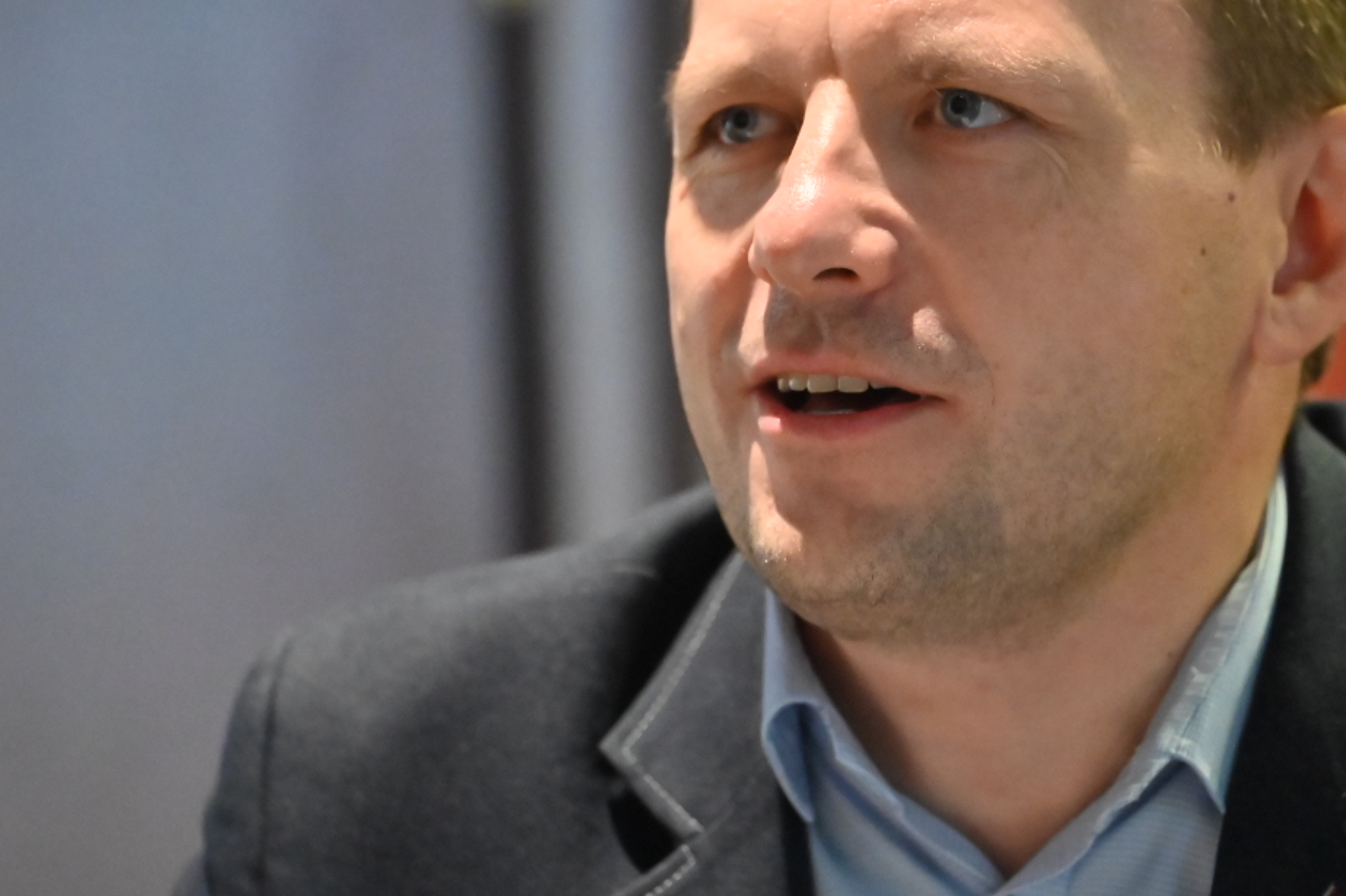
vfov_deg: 4.3
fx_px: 11812
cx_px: 900
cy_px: 361
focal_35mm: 316
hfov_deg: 6.5
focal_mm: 180
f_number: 2.8
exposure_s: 1/400
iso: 6400
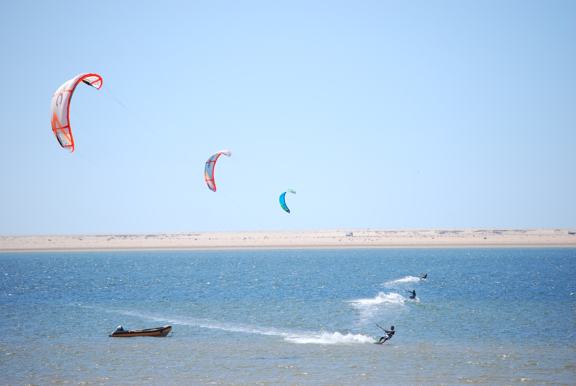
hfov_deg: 9.5
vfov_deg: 6.3
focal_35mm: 218
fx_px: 3484
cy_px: 193
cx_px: 288
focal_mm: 145
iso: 100
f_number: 5.3
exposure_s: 1/500
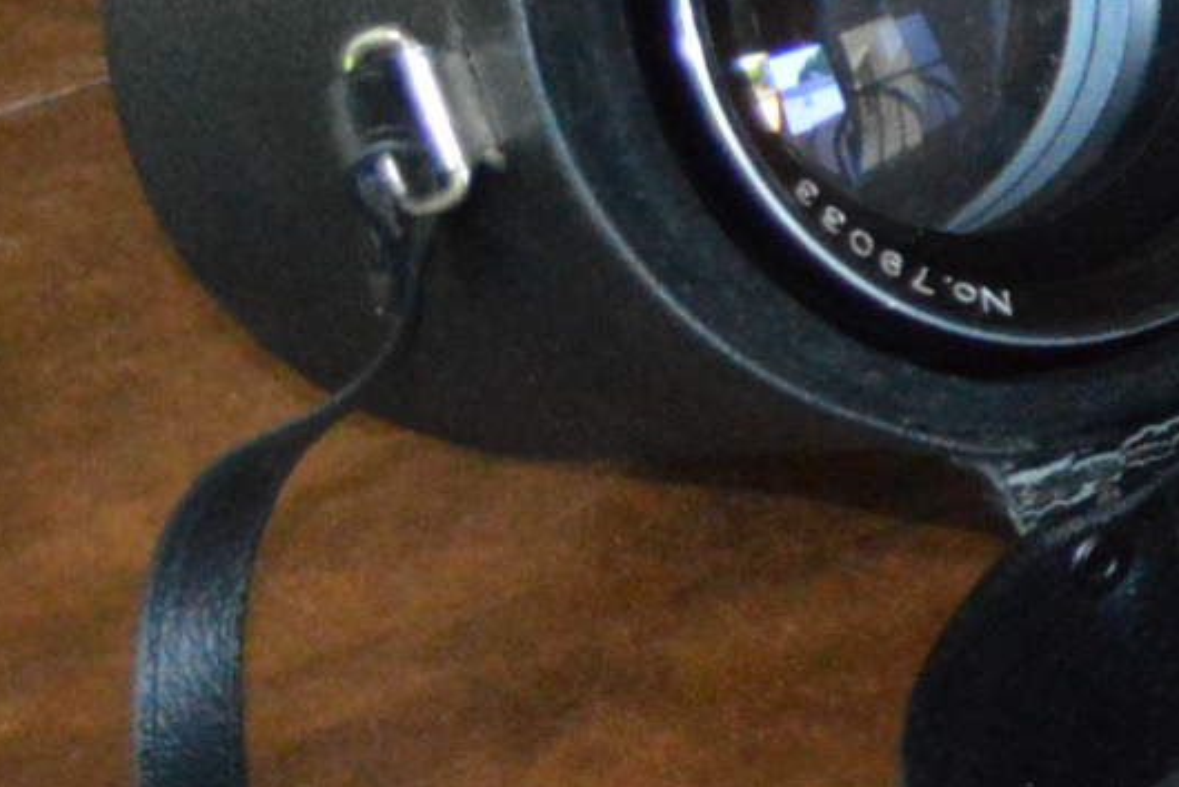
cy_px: 885
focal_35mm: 238
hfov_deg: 7.7
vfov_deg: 5.8
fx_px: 7798
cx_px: 3261
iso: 3200
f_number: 4.5
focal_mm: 28
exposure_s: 1/60
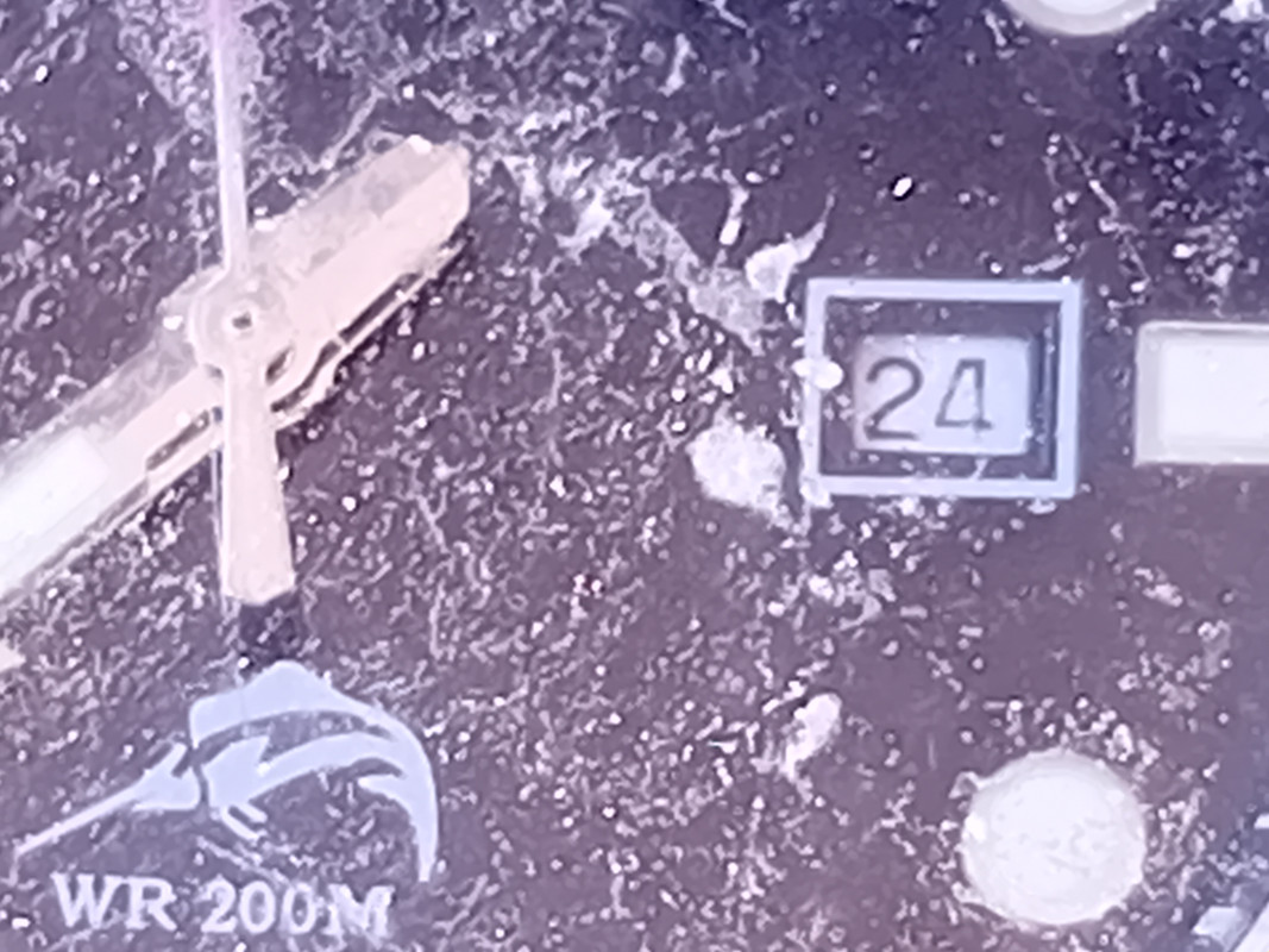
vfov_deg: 53.1
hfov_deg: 67.3
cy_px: 476
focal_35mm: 26
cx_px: 634
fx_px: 953
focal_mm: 3.98
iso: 200
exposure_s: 1/30.3
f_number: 1.8
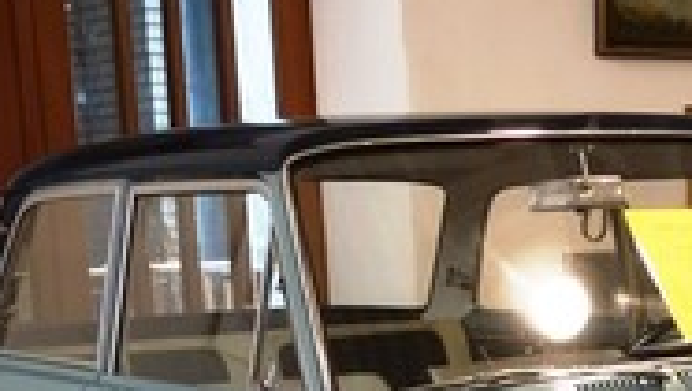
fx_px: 1983
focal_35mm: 108
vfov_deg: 10.8
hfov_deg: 19.3
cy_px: 600
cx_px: 659
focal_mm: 11.75
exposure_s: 1/40
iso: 800
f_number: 2.2
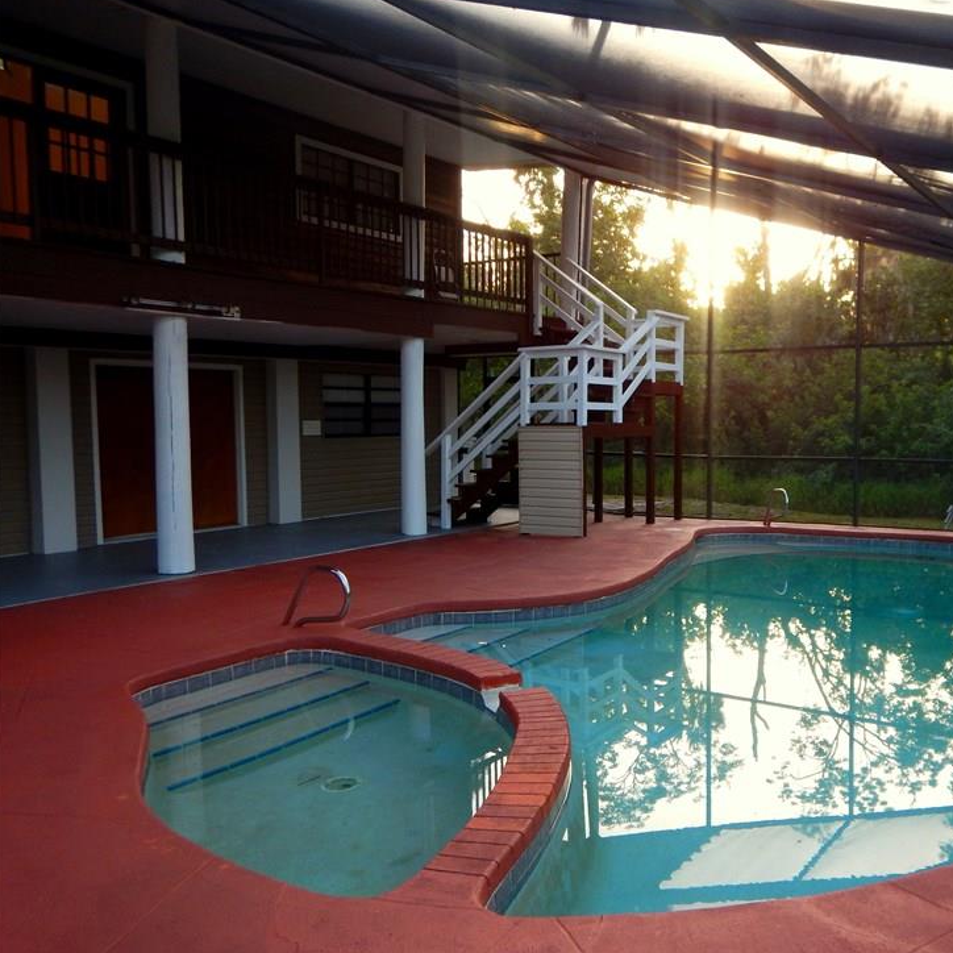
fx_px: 934
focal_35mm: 30
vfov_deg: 54.0
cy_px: 491
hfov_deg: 52.6
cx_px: 666
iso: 125
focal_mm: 4.3
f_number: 2.8
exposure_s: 1/125
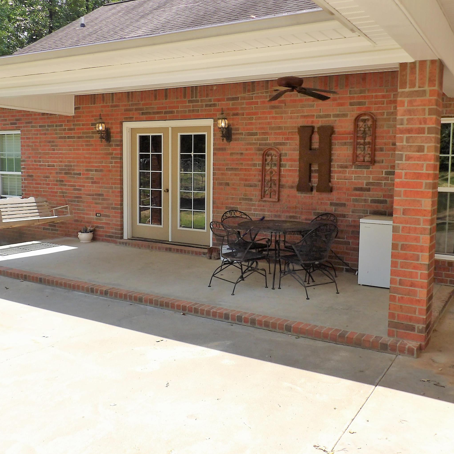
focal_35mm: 32
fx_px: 475
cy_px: 203
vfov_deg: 51.0
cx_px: 249
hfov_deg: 51.0
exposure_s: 1/566
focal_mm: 4.3
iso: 100
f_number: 3.2
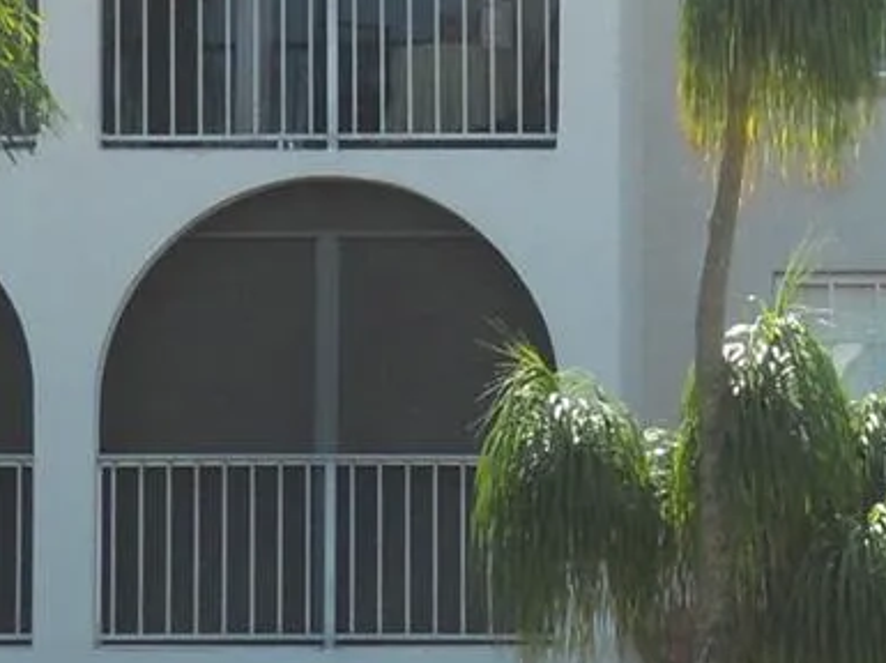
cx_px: 1247
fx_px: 6265
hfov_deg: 8.0
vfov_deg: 6.1
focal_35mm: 245
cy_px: 235
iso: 80
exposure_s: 1/400
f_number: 3.4
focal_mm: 8.3
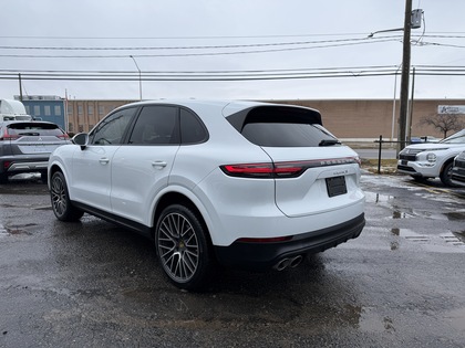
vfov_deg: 56.8
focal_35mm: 24
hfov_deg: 71.6
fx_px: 322
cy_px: 174
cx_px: 232
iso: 80
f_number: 1.78
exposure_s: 1/1314
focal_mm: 6.76
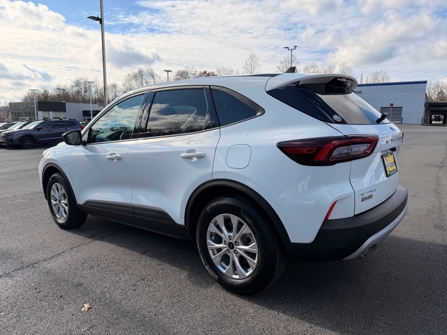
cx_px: 224
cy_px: 168
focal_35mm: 24
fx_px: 310
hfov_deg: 71.6
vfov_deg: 56.8
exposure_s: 1/3584
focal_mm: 6.76
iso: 80
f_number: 1.78
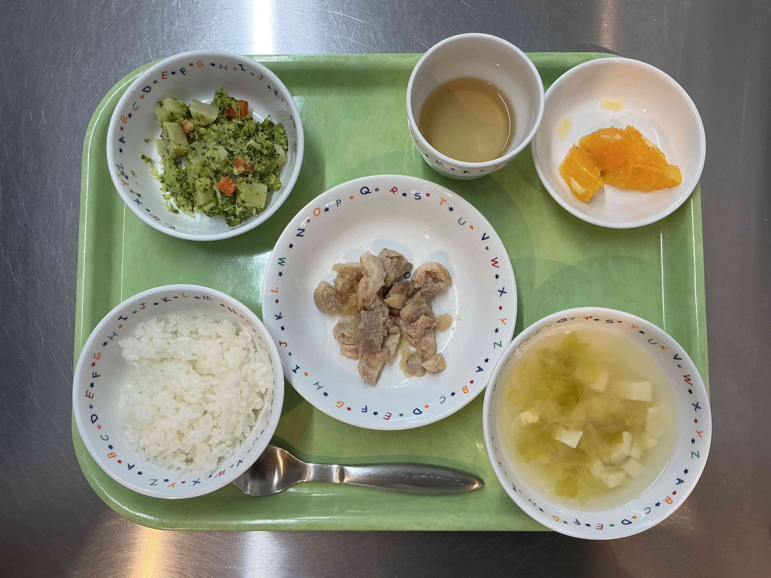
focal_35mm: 29
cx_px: 386
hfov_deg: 61.7
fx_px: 646
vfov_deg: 48.2
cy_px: 289
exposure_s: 1/120
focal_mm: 3
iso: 50
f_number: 1.8
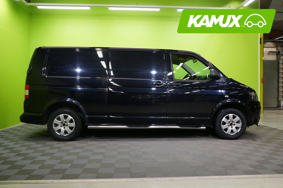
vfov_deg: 45.0
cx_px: 142
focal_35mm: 29
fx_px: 228
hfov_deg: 63.7
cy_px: 94
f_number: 5.6
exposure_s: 1/30
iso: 640
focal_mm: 29
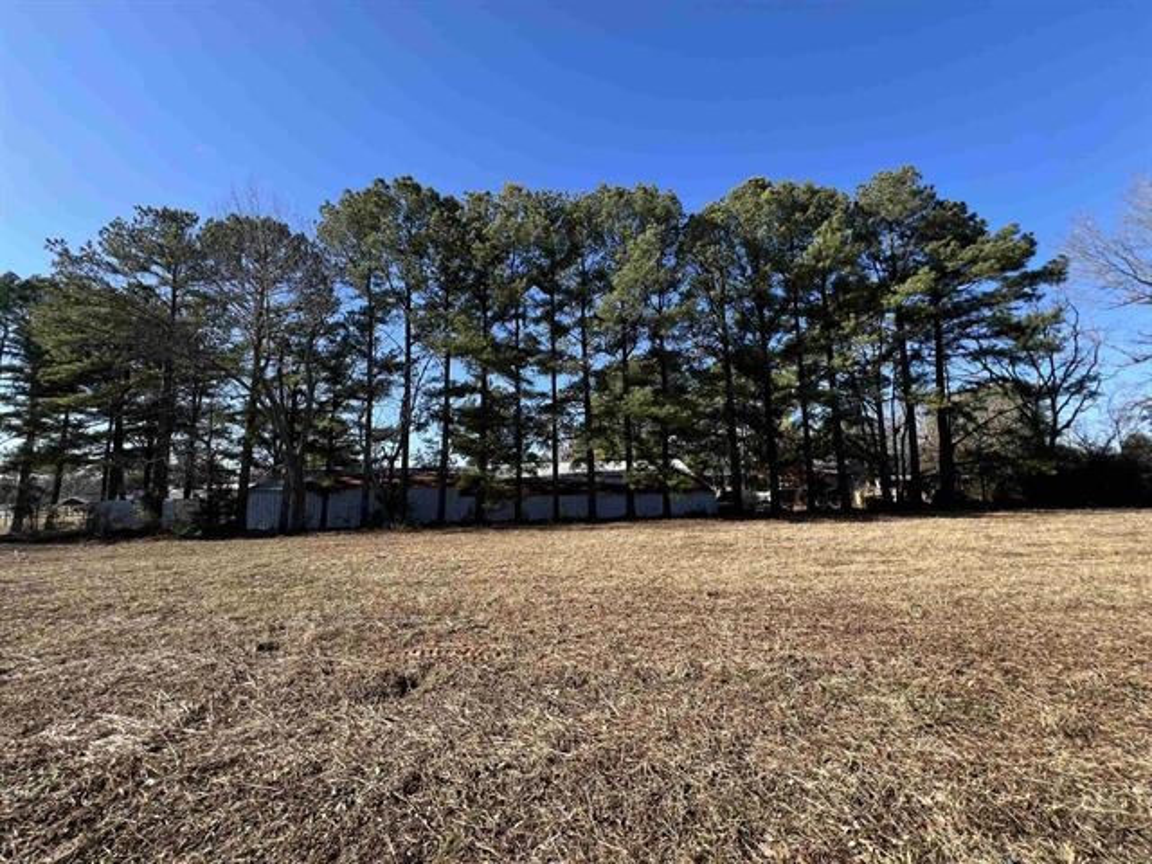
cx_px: 576
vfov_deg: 89.9
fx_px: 433
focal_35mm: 13
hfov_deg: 106.2
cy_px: 432
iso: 32
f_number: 1.8
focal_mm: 1.57
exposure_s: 1/521
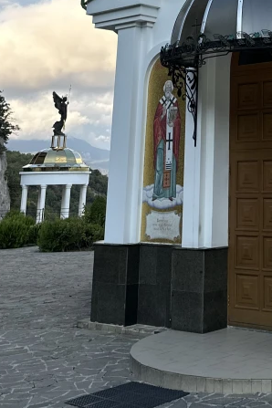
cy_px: -79
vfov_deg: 26.7
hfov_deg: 19.6
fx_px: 759
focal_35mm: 67
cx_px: 280
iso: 80
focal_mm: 6.86
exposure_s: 1/734
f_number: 1.78
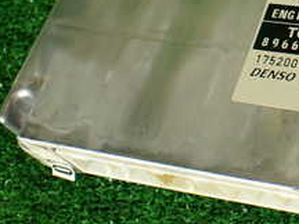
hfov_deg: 20.3
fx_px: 769
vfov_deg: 16.4
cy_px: 17
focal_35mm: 89
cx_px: 379
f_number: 2.4
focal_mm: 5.79
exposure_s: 1/100
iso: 100
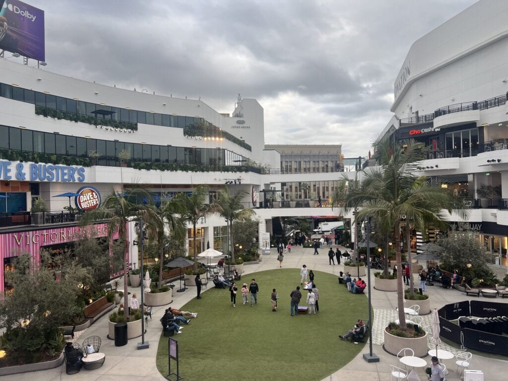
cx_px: 254
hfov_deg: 67.3
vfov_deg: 53.1
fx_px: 382
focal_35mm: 26
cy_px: 190
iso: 50
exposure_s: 1/215
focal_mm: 5.7
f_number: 1.5
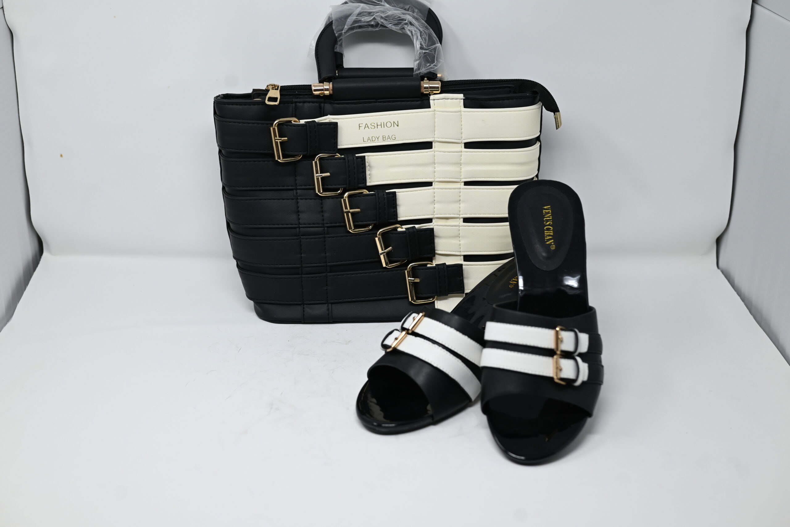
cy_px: 264
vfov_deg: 33.4
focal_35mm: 40
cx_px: 395
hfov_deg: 48.4
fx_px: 878
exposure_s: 1/250
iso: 400
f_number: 4.5
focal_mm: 40
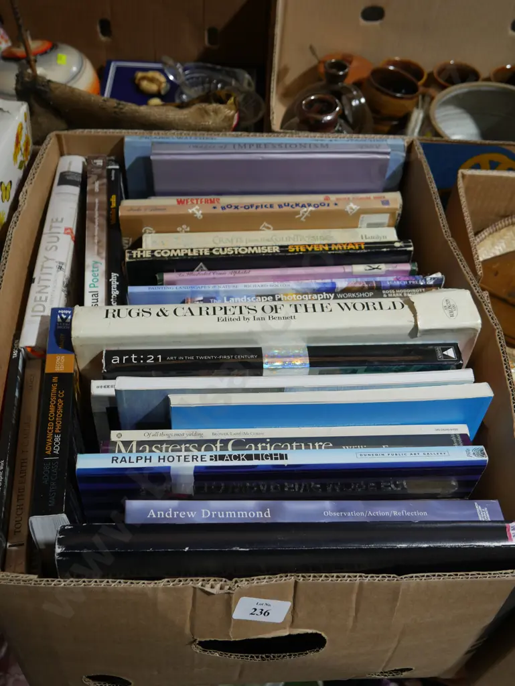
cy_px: 343
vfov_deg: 49.0
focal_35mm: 38
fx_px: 753
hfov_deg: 37.8
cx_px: 258
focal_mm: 19
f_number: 4.1
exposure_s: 1/60
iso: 200
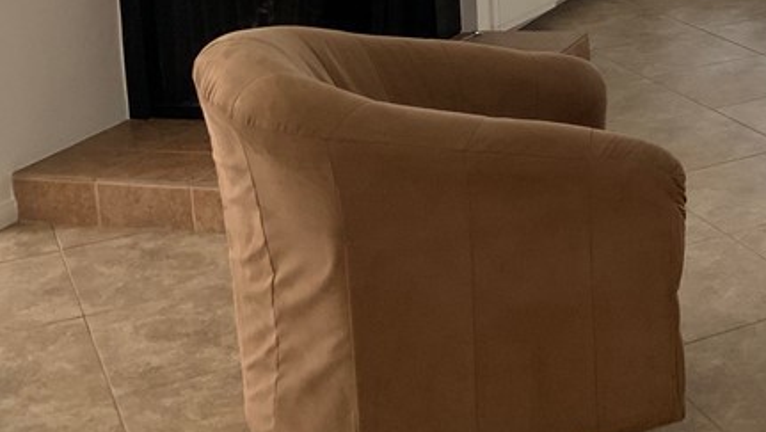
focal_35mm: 75
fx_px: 1524
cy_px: -180
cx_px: 782
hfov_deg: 26.6
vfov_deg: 15.1
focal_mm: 3
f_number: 1.8
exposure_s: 1/120
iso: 50
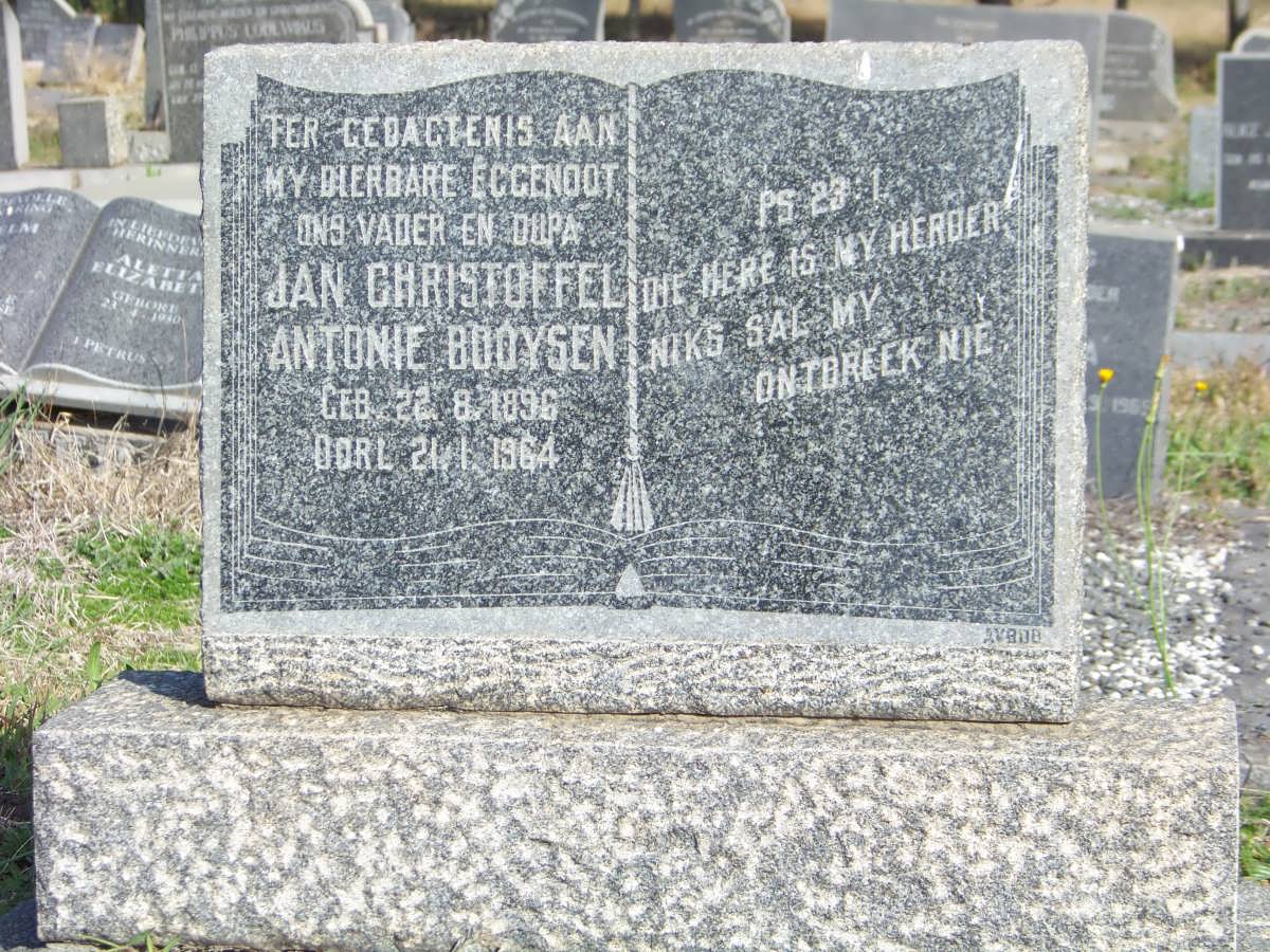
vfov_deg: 15.4
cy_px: 476
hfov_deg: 20.4
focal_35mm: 96
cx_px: 635
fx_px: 3522
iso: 64
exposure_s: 1/500
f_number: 3.2
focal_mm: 16.2
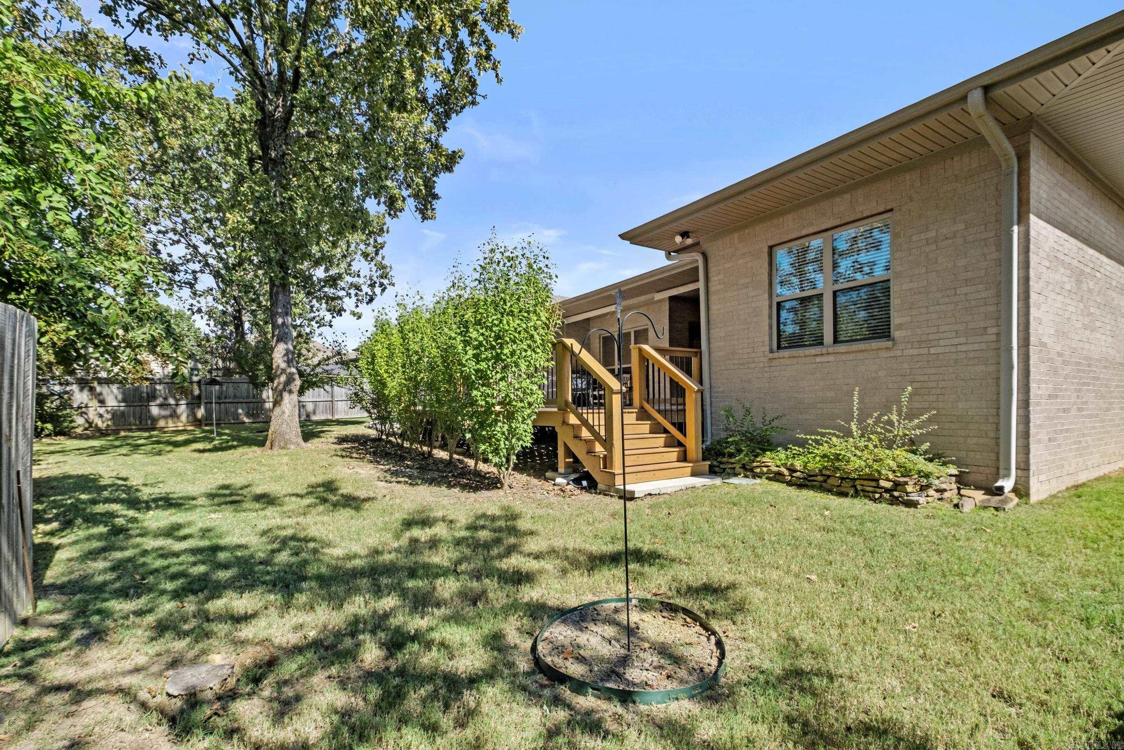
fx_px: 468
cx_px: 562
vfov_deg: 77.3
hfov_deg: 100.4
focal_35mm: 15
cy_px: 375
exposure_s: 1/250
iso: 400
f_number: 8
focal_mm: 10
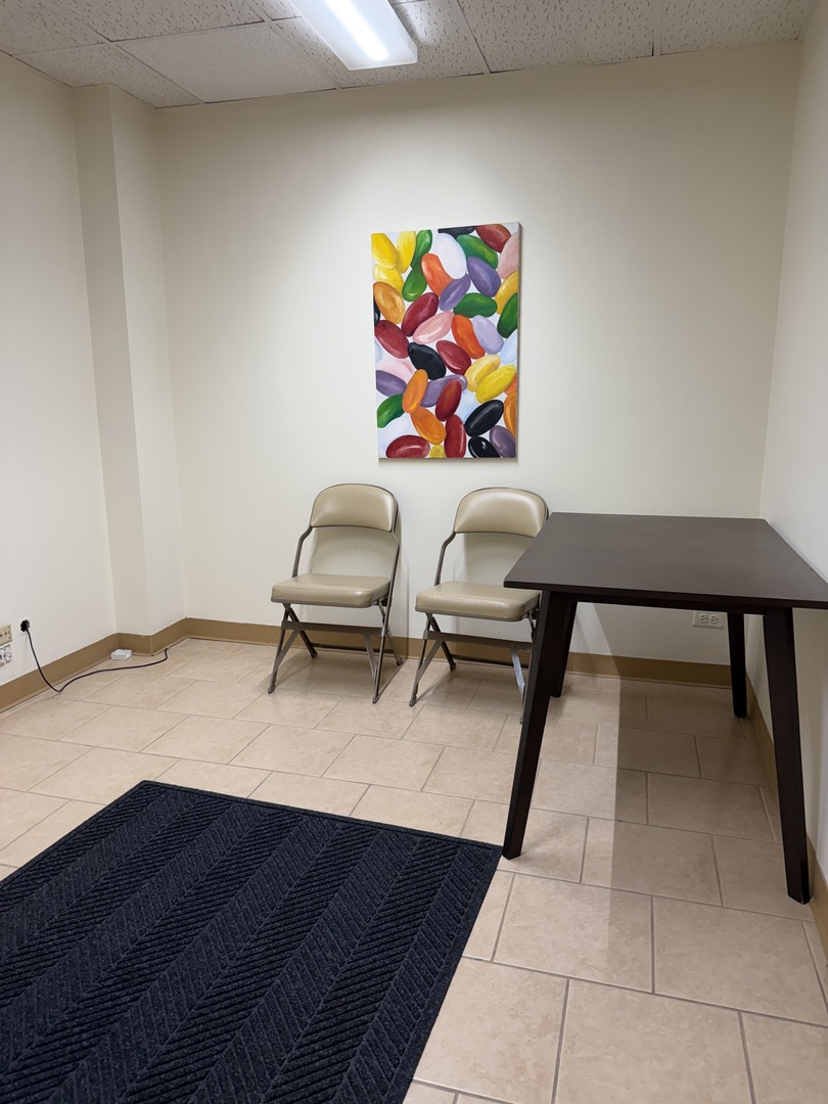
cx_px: 414
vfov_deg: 71.6
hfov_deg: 56.8
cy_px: 552
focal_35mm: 24
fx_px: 765
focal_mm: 6.76
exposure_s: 1/120
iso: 160
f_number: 1.78
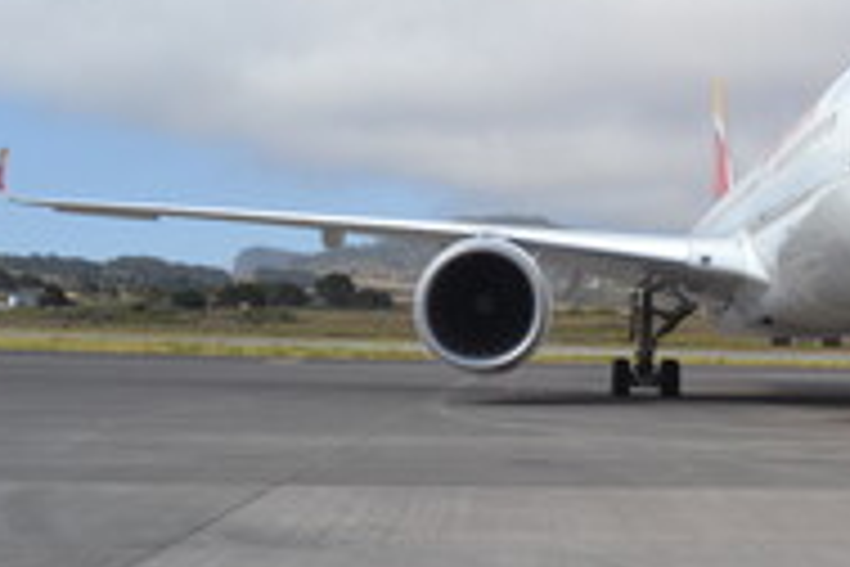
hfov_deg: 32.0
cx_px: 738
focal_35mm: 60
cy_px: 202
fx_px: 1417
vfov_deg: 22.6
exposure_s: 1/320
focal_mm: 18
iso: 100
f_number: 9
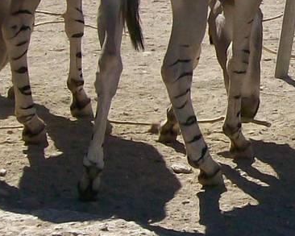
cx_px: 444
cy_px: -2
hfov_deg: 7.9
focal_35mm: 239
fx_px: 2087
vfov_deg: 6.5
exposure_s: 1/489
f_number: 6
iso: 80
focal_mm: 9.4
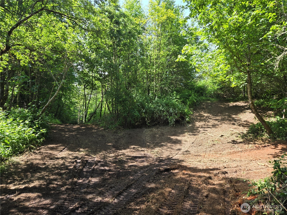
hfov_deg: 73.9
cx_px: 144
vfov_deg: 58.9
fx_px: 191
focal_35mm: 23
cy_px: 108
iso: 25
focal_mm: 5.4
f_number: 1.8
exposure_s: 1/237
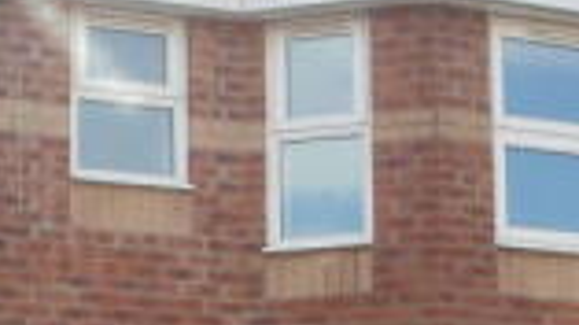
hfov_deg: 14.7
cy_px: 430
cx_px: 127
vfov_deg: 8.2
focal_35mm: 146
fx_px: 2240
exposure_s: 1/200
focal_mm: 6.3
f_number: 5.6
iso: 100
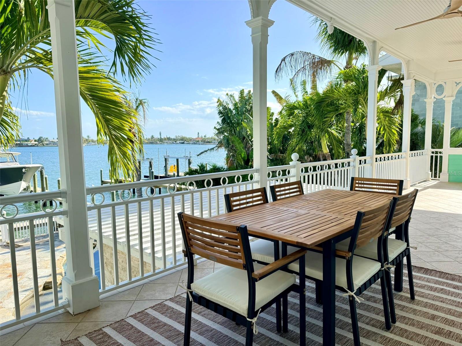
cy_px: 173
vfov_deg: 56.8
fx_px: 320
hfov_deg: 71.6
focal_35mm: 24
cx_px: 231
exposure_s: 1/2445
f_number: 1.78
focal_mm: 6.76
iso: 100
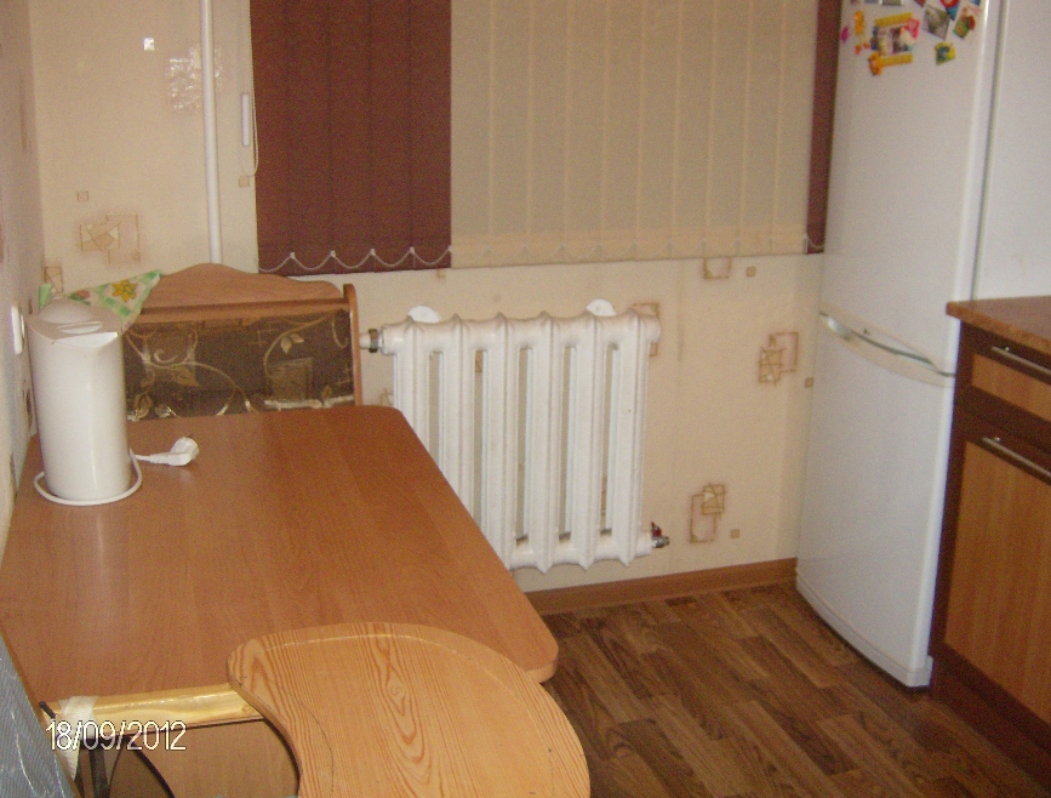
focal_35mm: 42
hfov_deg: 44.5
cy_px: 376
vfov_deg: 34.6
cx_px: 585
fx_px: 1281
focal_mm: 6
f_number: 2.8
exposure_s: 1/60
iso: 200
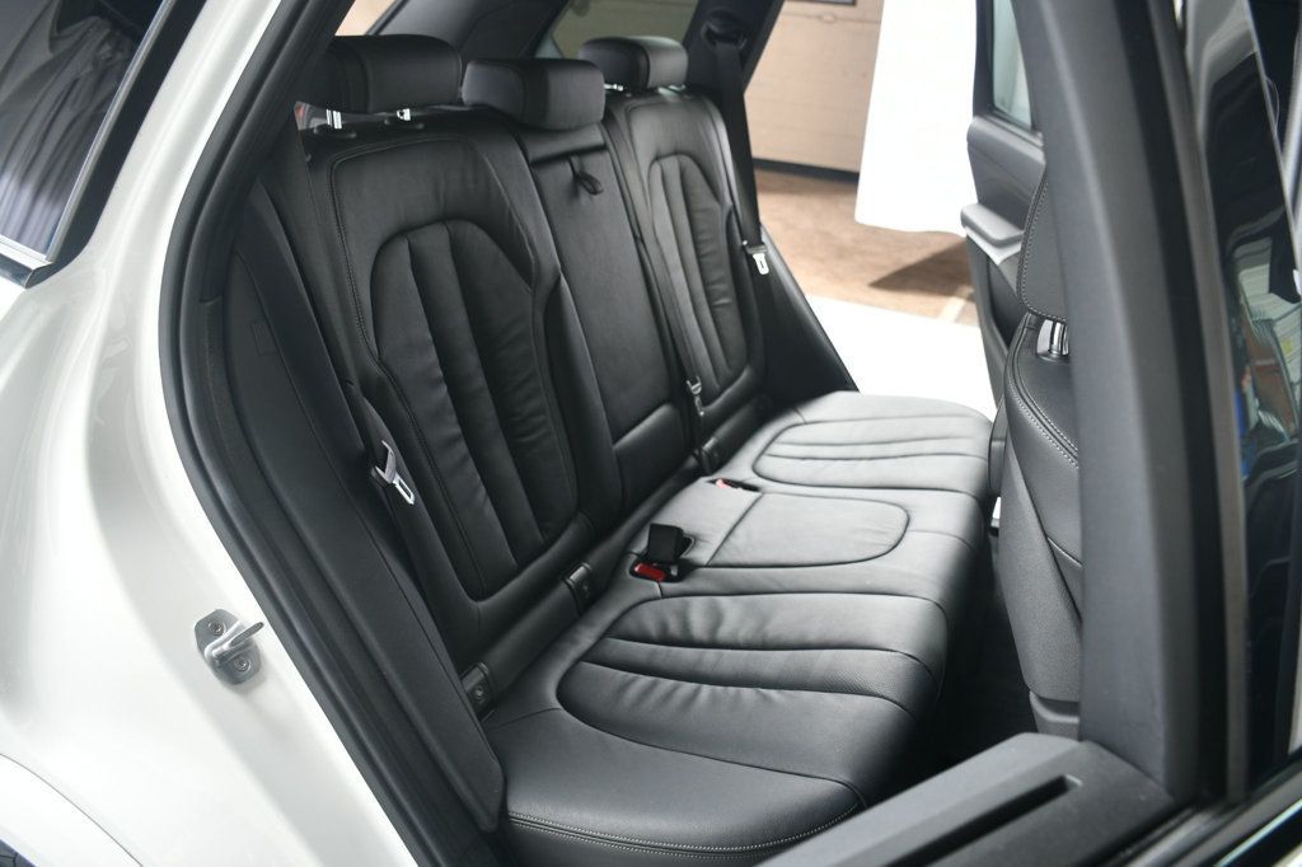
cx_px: 651
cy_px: 434
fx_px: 1085
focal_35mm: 30
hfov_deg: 61.9
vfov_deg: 43.6
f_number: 4
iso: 100
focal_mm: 20
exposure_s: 1/160
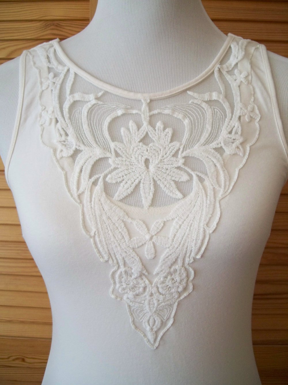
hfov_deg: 38.7
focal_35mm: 37
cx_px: 144
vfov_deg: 50.1
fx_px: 410
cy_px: 192
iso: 400
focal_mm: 7.8
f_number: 2.8
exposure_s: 1/60
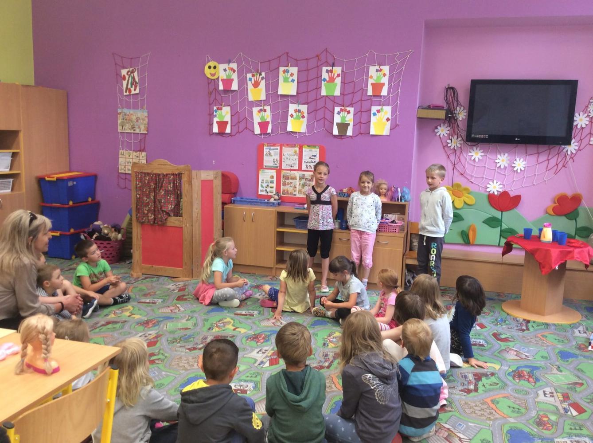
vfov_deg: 44.0
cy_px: 222
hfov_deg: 56.9
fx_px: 547
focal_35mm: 32
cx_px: 296
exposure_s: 1/25
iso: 40
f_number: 2.4
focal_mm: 3.3
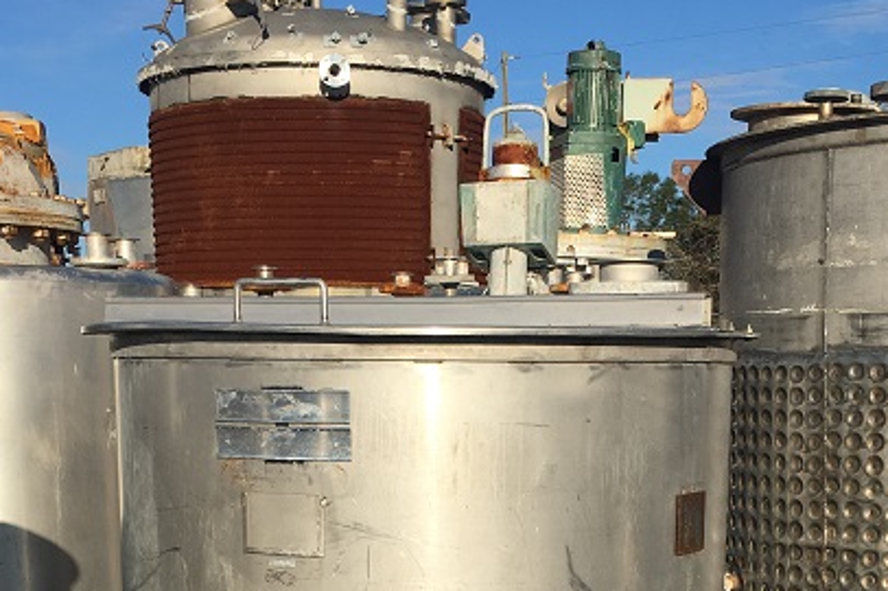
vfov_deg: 21.6
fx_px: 1479
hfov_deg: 33.4
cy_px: 623
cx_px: 469
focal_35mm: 60
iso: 25
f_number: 2.2
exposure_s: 1/2481
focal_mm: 4.15
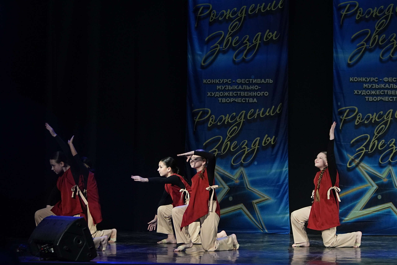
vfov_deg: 9.1
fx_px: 1654
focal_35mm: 150
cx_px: 198
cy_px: 132
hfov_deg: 13.7
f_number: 2.8
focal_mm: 100
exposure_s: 1/640
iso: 3200
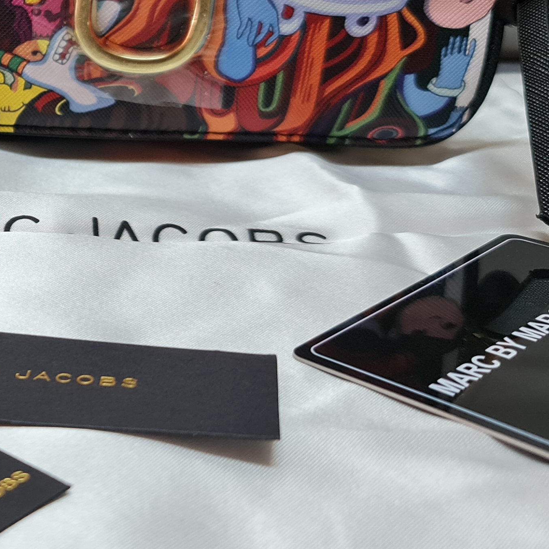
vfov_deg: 26.3
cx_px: -103
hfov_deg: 24.2
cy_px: 166
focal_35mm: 65
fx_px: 1166
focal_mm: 7
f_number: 1.8
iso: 250
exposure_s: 1/40
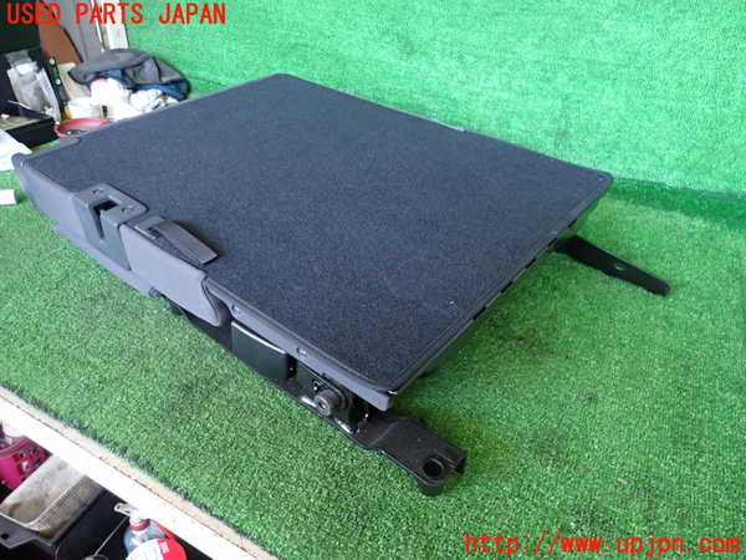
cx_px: 373
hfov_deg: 69.4
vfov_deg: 54.9
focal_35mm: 25
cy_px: 280
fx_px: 539
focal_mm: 4.5
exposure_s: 1/30
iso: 320
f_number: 2
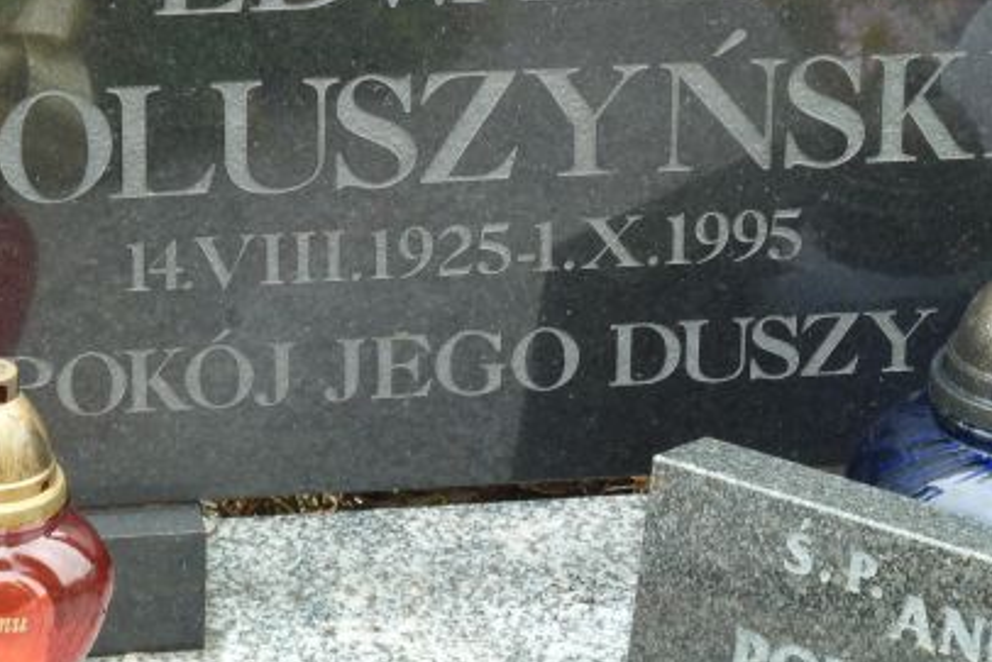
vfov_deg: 7.5
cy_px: 85
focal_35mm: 182
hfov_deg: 11.3
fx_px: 5017
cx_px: 528
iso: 100
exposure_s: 1/50
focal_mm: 18.2
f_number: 4.4
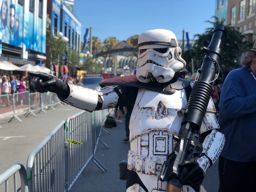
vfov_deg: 28.0
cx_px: 128
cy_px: 96
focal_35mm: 52
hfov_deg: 36.8
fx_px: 385
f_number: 2.4
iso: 16
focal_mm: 6
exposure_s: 1/649
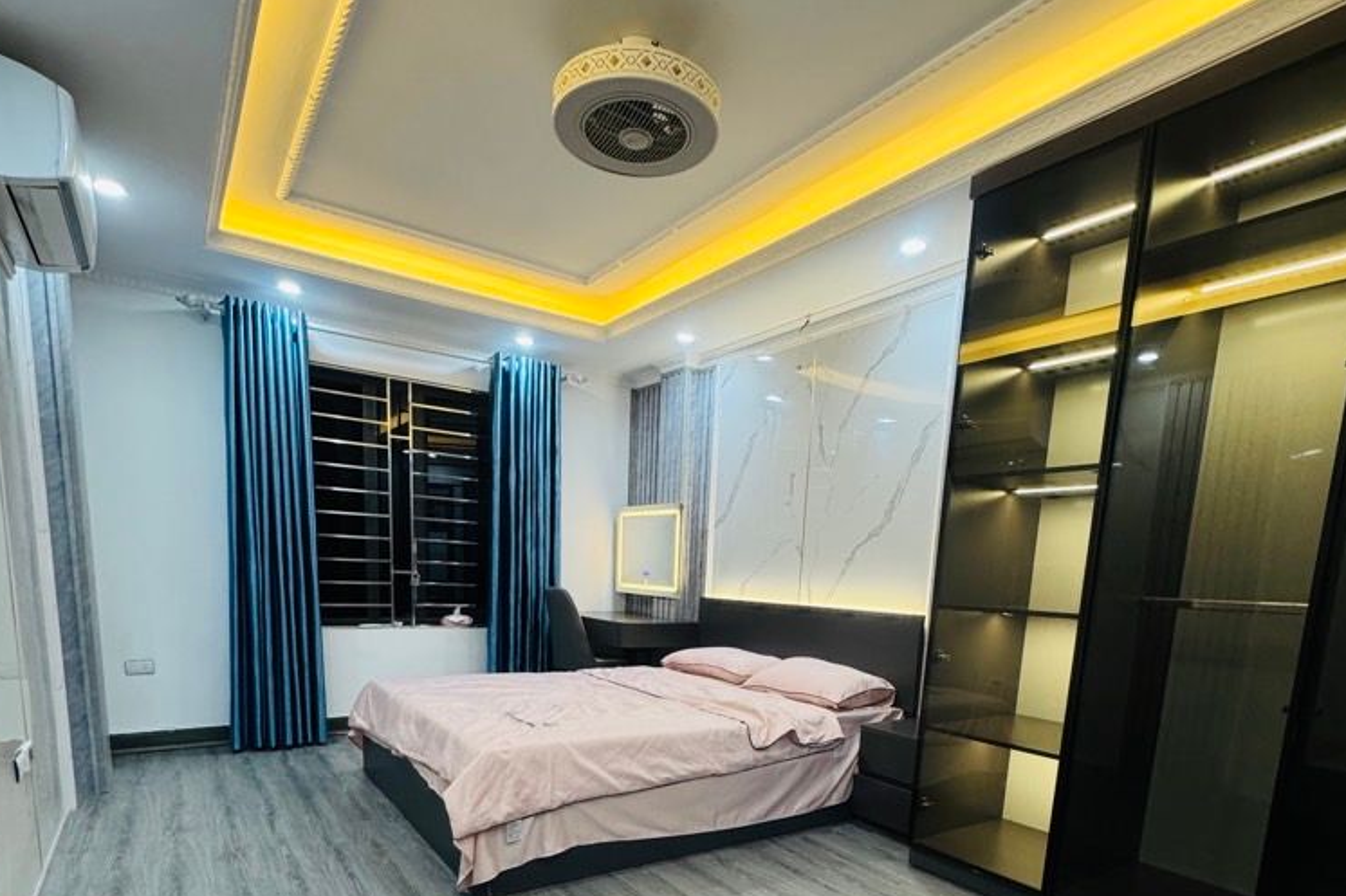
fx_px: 748
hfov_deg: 84.0
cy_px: 690
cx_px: 666
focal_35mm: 20
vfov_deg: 58.1
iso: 320
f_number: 2.2
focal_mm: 2.22
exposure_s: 1/100
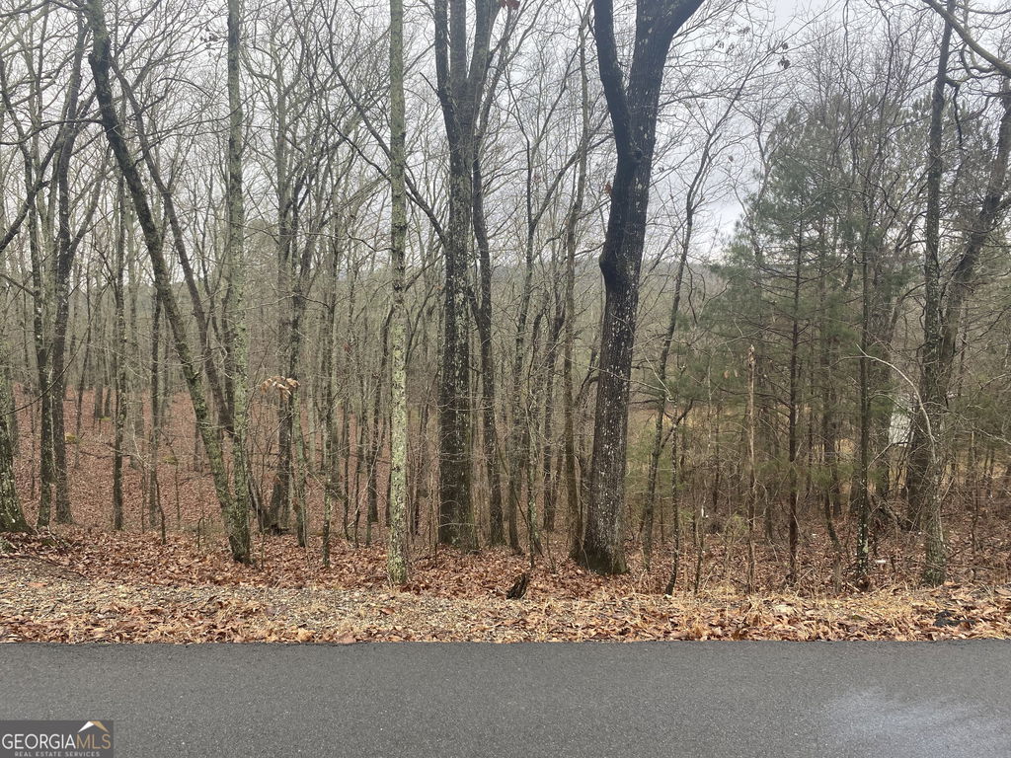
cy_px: 379
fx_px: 759
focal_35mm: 26
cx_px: 506
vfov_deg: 53.1
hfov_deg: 67.3
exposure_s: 1/219
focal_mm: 4.25
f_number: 1.8
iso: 32
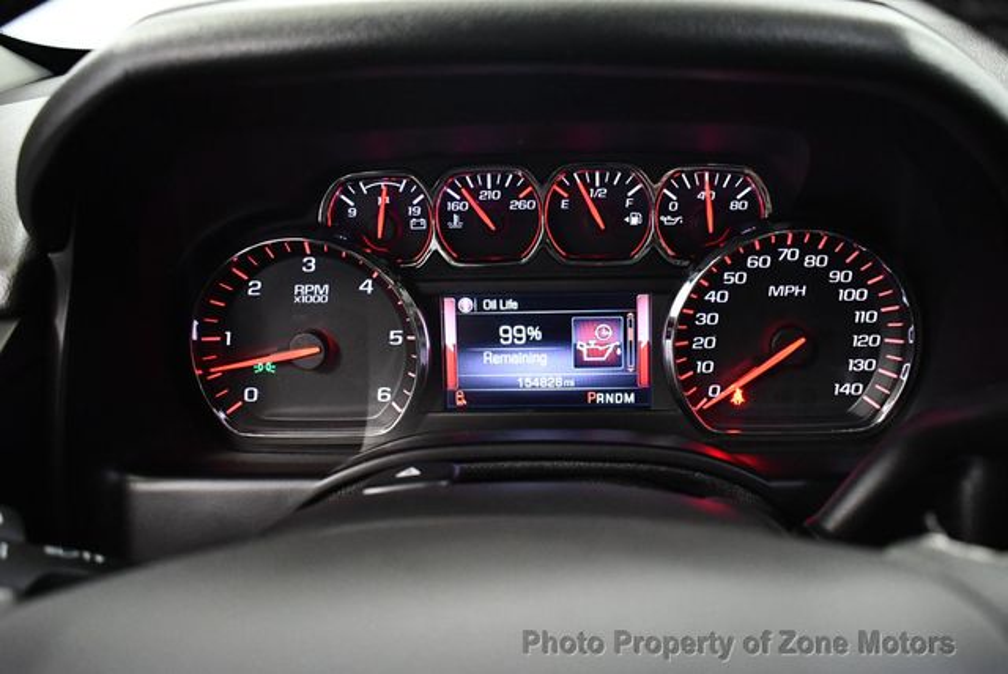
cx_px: 504
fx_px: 1009
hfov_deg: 53.1
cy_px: 337
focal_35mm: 36
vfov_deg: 36.9
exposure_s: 1/60
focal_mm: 18
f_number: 3.5
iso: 3200
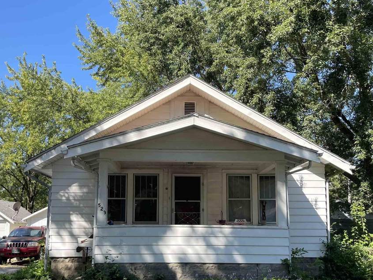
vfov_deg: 37.4
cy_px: 182
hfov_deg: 49.0
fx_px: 410
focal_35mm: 38
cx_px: 183
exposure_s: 1/1188
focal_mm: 5.1
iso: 32
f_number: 1.6
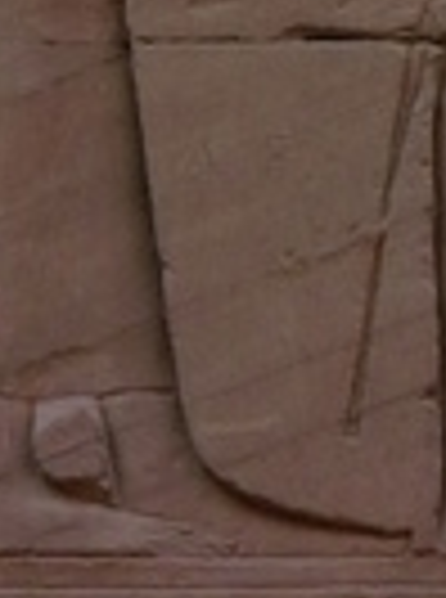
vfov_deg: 6.7
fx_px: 4954
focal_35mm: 287
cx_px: 590
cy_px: -578
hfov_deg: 5.1
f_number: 2.8
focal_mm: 10.8
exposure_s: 1/1000
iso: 400
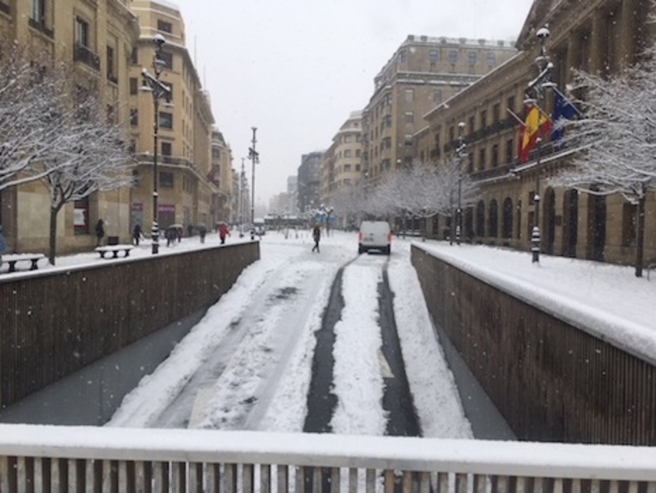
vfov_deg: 48.3
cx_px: 328
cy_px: 246
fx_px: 550
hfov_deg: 61.6
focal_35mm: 29
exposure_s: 1/513
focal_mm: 4.15
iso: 25
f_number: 2.2
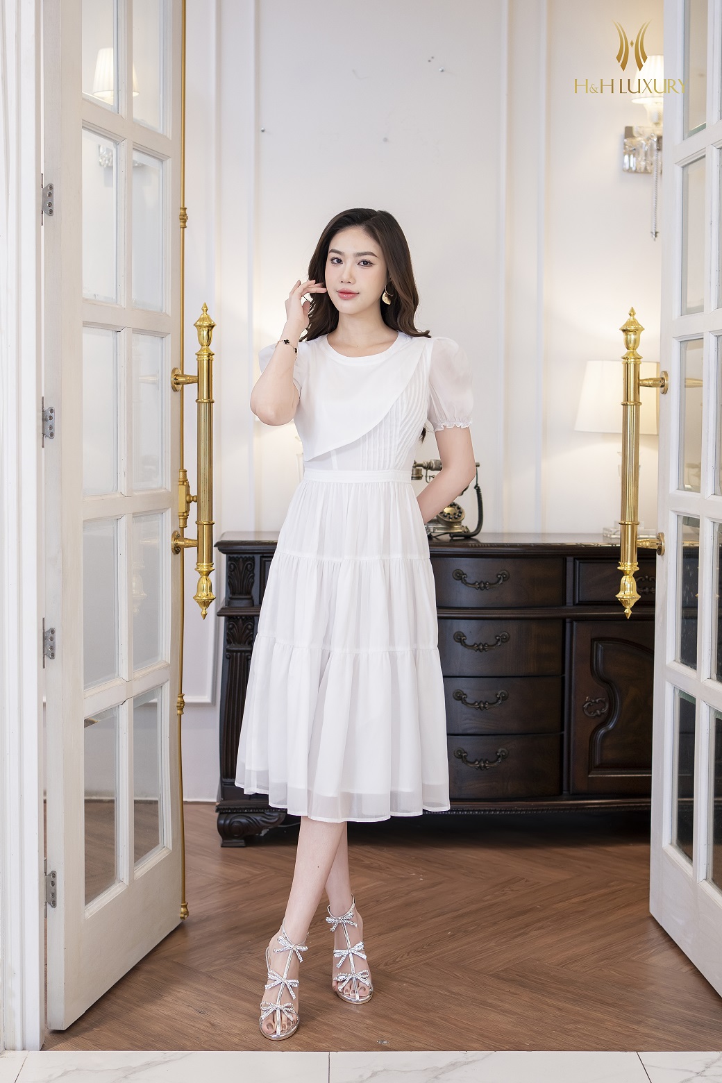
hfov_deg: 26.0
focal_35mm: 52
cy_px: 542
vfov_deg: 38.2
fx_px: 1564
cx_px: 361
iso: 400
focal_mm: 35
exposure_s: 1/125
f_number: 2.8
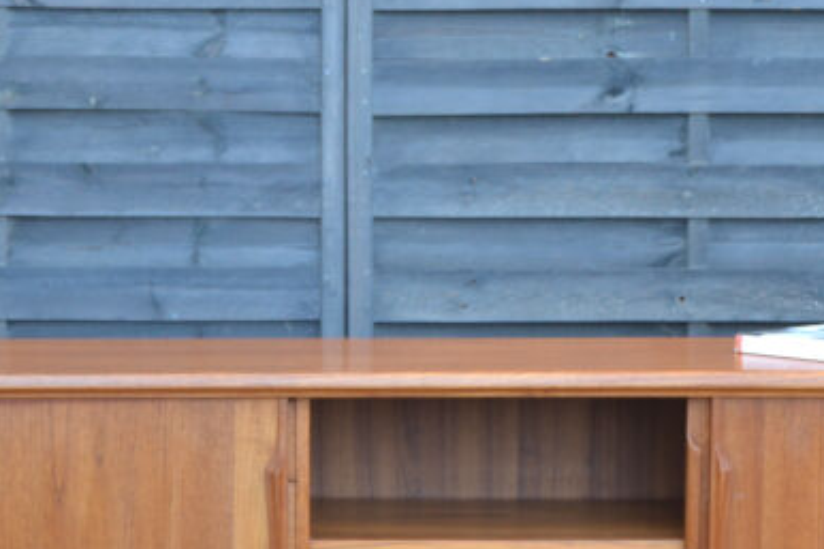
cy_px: 442
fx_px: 3043
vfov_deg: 10.3
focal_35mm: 133
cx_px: 310
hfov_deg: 15.4
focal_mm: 38
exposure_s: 1/100
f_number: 4.8
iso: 400
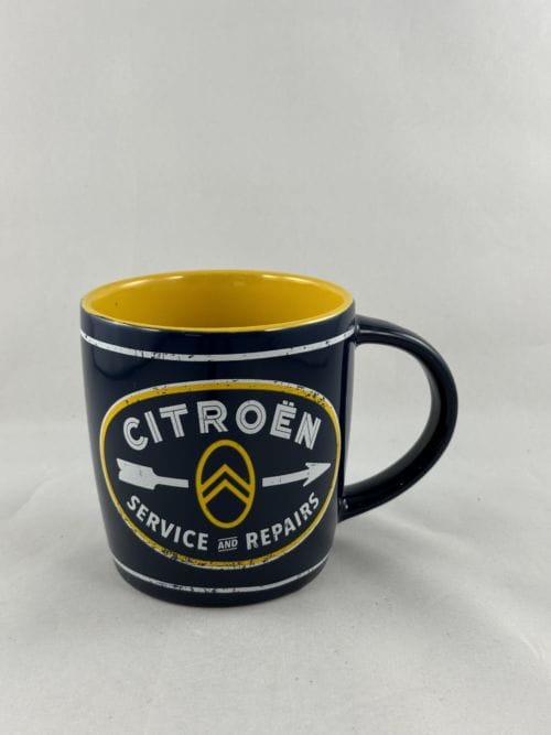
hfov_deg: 30.3
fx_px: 1019
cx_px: 276
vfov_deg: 39.7
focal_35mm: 48
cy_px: 368
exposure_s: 1/100
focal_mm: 6.86
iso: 64
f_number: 1.78
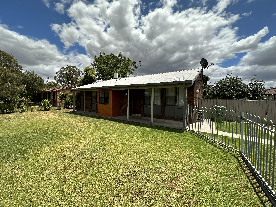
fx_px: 112
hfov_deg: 102.1
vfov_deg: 85.7
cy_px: 104
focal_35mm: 14
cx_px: 138
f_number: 2.2
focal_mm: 2.22
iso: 50
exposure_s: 1/2212
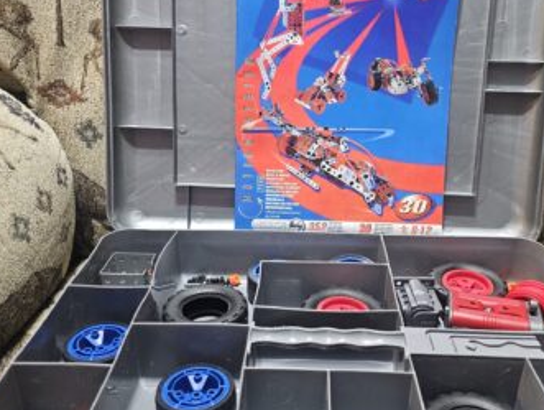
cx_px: 312
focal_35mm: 37
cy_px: 207
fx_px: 582
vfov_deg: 38.7
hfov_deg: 49.9
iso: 640
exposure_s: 1/40
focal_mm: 6.3
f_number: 1.7
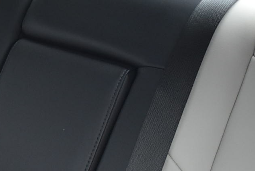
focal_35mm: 120
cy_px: 220
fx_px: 853
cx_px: -41
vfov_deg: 11.1
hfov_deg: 16.4
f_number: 3.5
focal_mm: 17
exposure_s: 1/60
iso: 800
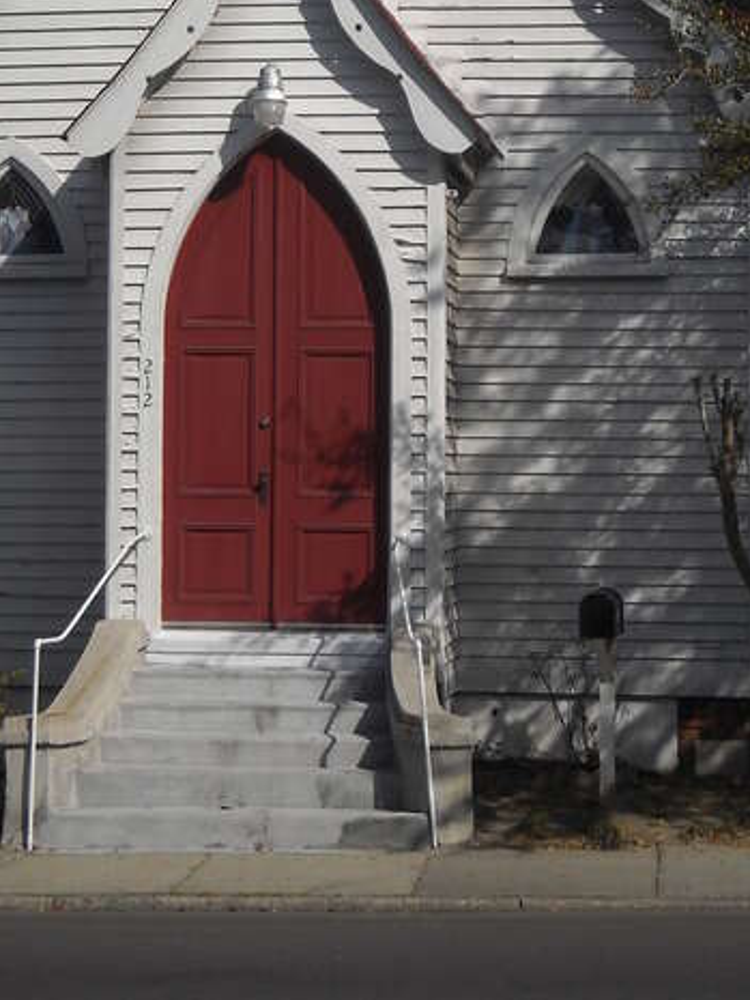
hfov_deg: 12.7
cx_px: 333
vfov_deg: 16.7
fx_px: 3378
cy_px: 155
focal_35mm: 117
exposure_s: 1/478
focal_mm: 11.02
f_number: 7.3
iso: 64
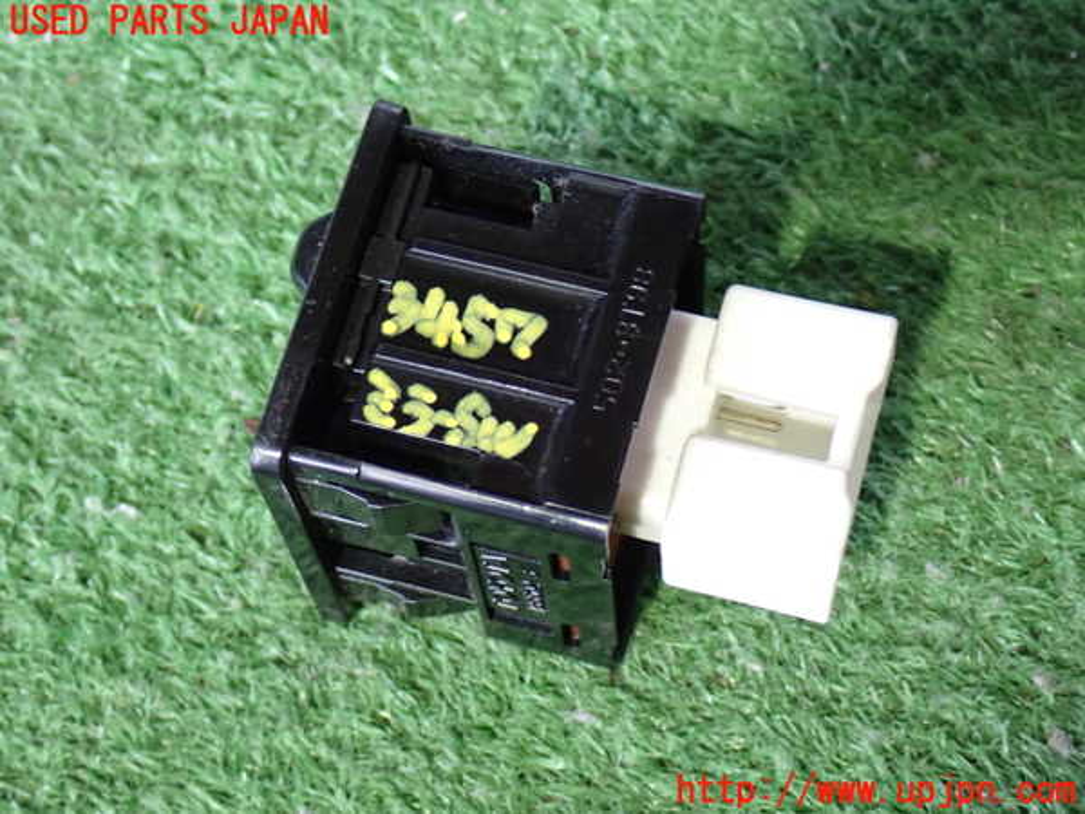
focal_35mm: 71
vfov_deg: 20.7
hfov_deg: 27.4
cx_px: 542
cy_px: 407
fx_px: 2225
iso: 1000
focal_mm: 12.73
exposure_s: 1/15
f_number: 3.9
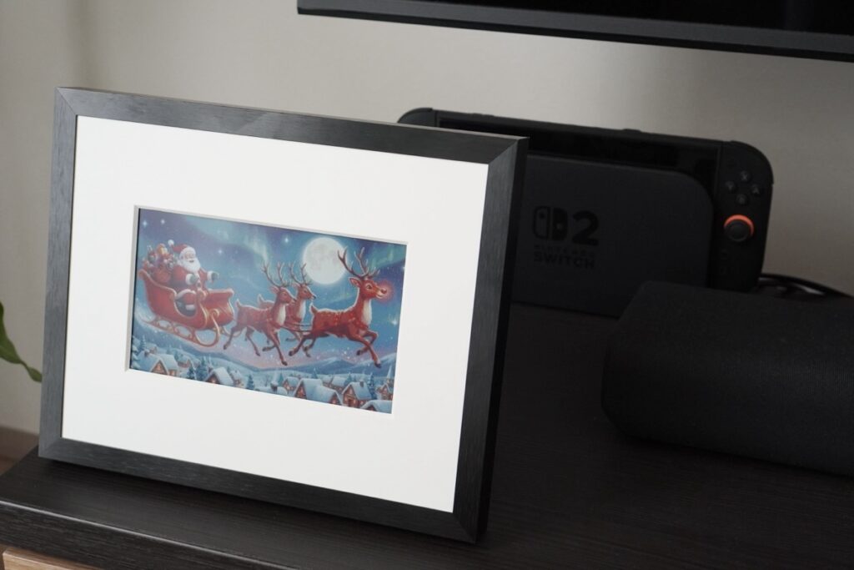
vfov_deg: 25.8
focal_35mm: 52
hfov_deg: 37.8
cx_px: 427
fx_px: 1246
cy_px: 285
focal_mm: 35
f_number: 5.6
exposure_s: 1/60
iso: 1600
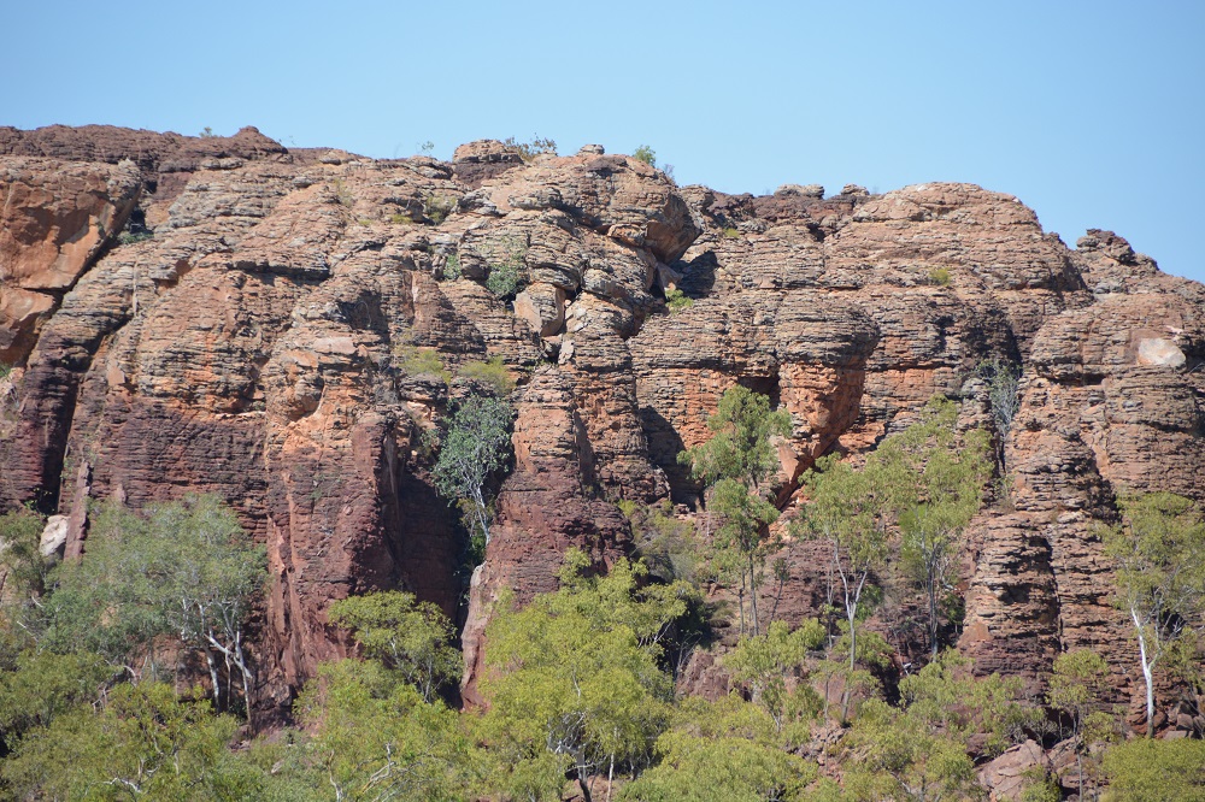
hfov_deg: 6.9
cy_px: 401
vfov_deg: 4.6
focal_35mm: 300
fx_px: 10038
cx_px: 602
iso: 400
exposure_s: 1/1250
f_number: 5.6
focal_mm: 200
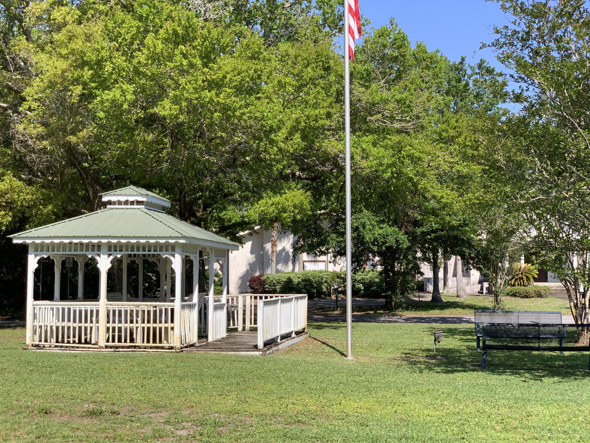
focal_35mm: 52
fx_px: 886
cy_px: 222
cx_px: 295
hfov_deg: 36.8
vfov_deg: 28.0
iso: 16
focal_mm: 6
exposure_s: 1/695
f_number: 2.4
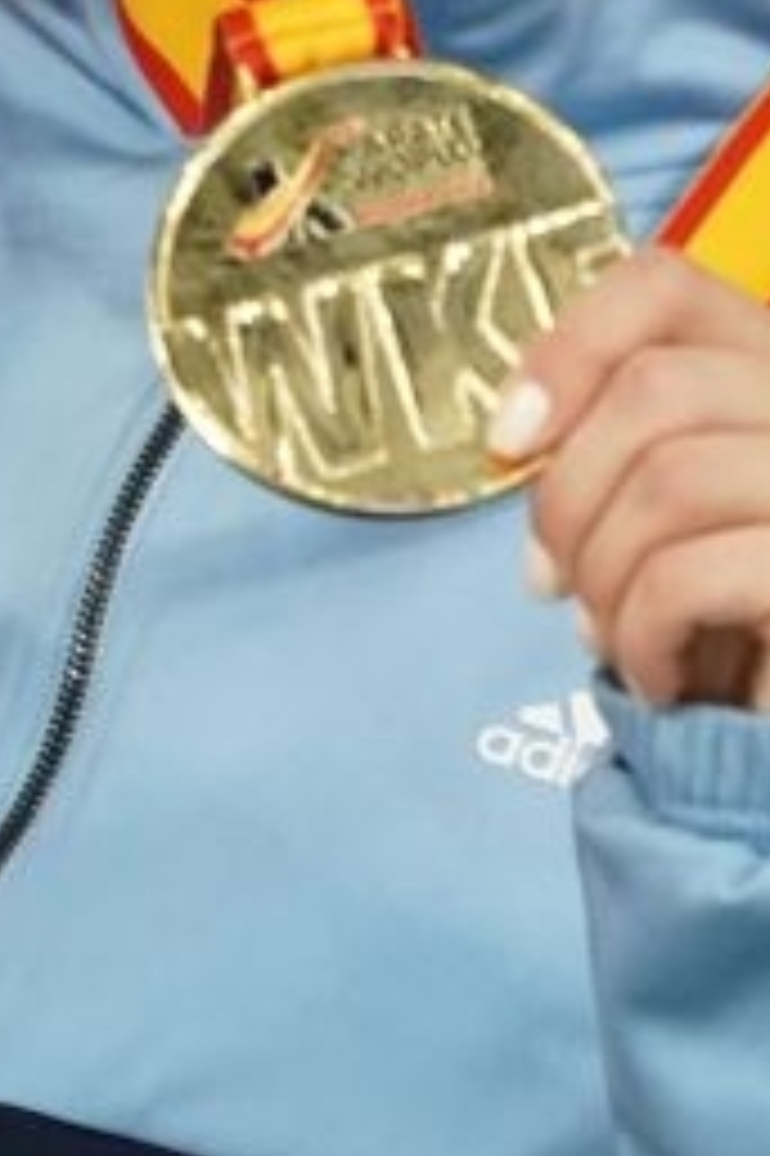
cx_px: 360
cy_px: 846
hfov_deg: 0.7
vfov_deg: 1.1
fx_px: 60104
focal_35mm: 1871
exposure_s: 1/500
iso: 5000
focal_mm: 400
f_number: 2.8
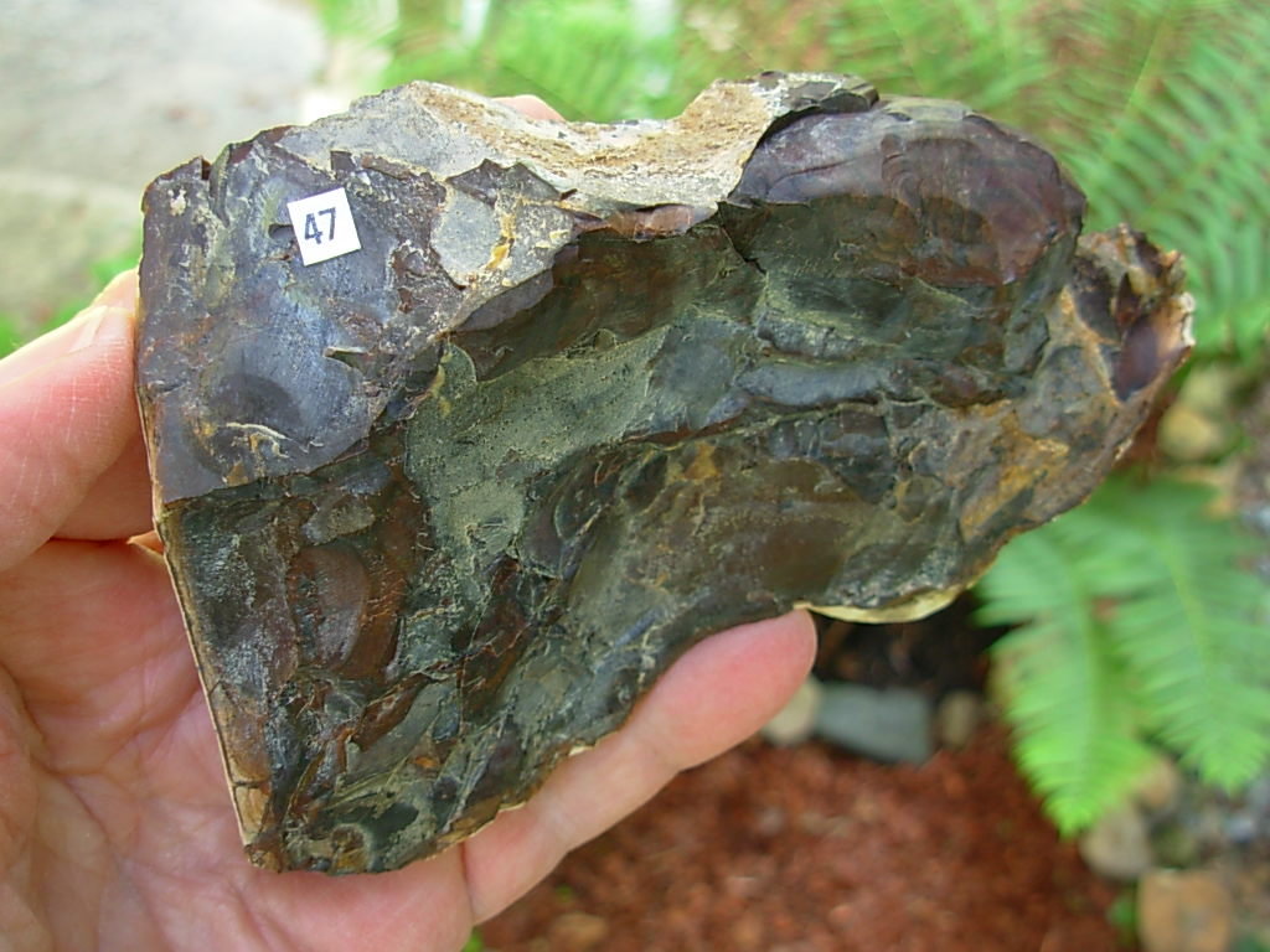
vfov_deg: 37.7
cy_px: 476
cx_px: 635
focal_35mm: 38
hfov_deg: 49.0
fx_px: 1394
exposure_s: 1/26.9
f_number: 2.9
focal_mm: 6.3
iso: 50
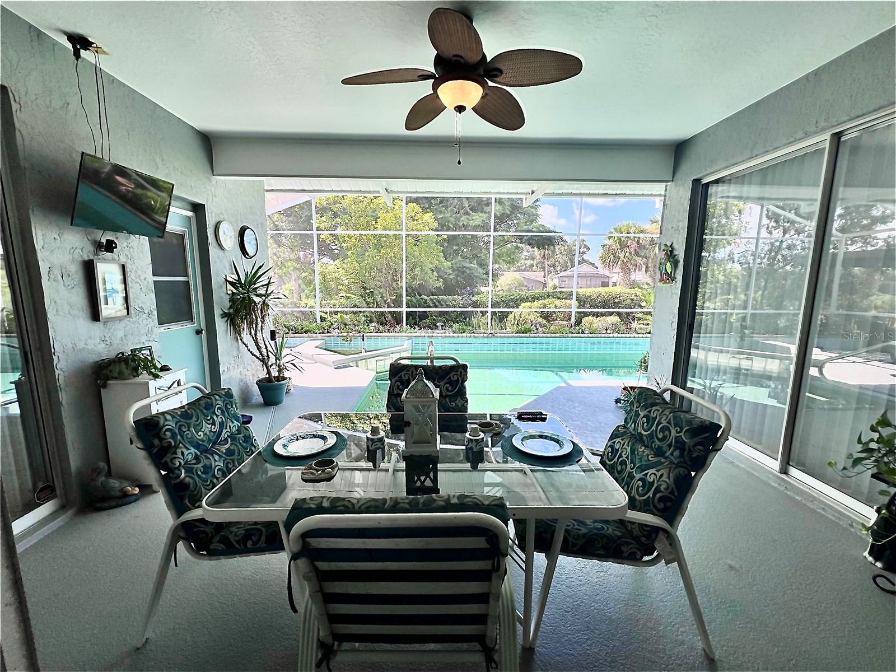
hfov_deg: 106.2
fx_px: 336
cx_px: 448
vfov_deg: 89.9
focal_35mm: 13
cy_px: 336
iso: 32
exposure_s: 1/277
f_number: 1.8
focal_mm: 1.57
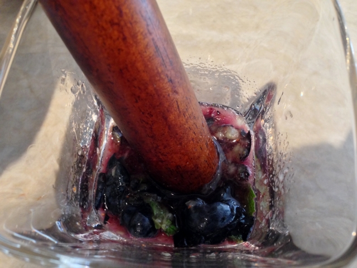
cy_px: 134
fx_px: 340
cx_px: 178
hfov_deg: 55.4
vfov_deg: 42.9
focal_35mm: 33
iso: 250
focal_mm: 4.12
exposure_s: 1/20
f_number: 2.4
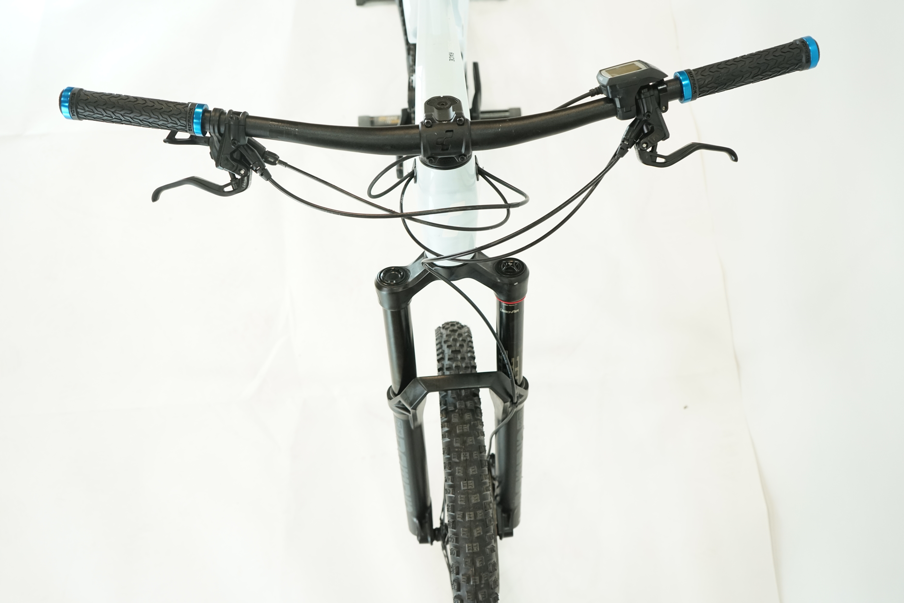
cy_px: 302
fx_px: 829
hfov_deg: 57.2
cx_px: 452
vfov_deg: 40.0
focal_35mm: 33
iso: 1600
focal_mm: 33
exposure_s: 1/200
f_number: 5
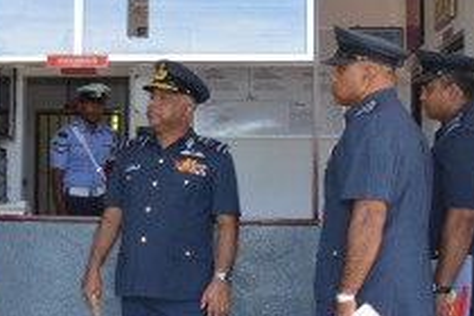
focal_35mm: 77
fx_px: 1014
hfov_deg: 25.6
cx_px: 65
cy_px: 190
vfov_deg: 17.7
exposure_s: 1/125
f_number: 6.3
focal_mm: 18
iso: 400
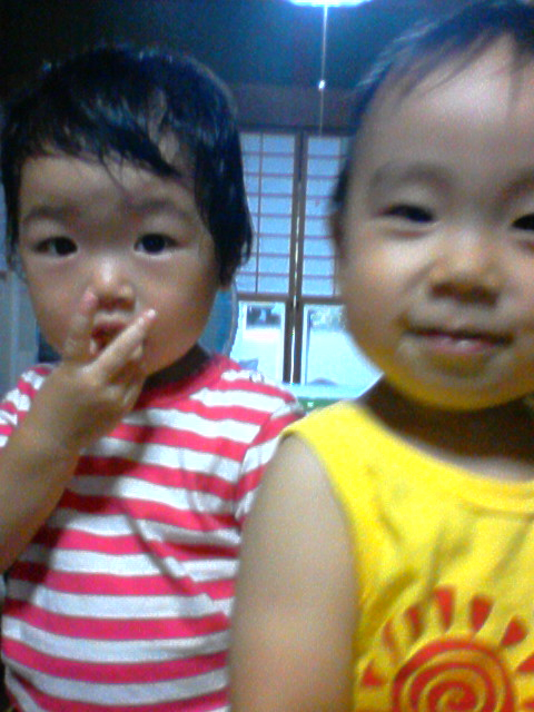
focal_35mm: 29
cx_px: 267
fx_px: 596
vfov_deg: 61.7
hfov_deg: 48.2
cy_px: 356
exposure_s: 1/23.8
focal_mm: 1.5
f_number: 2.8
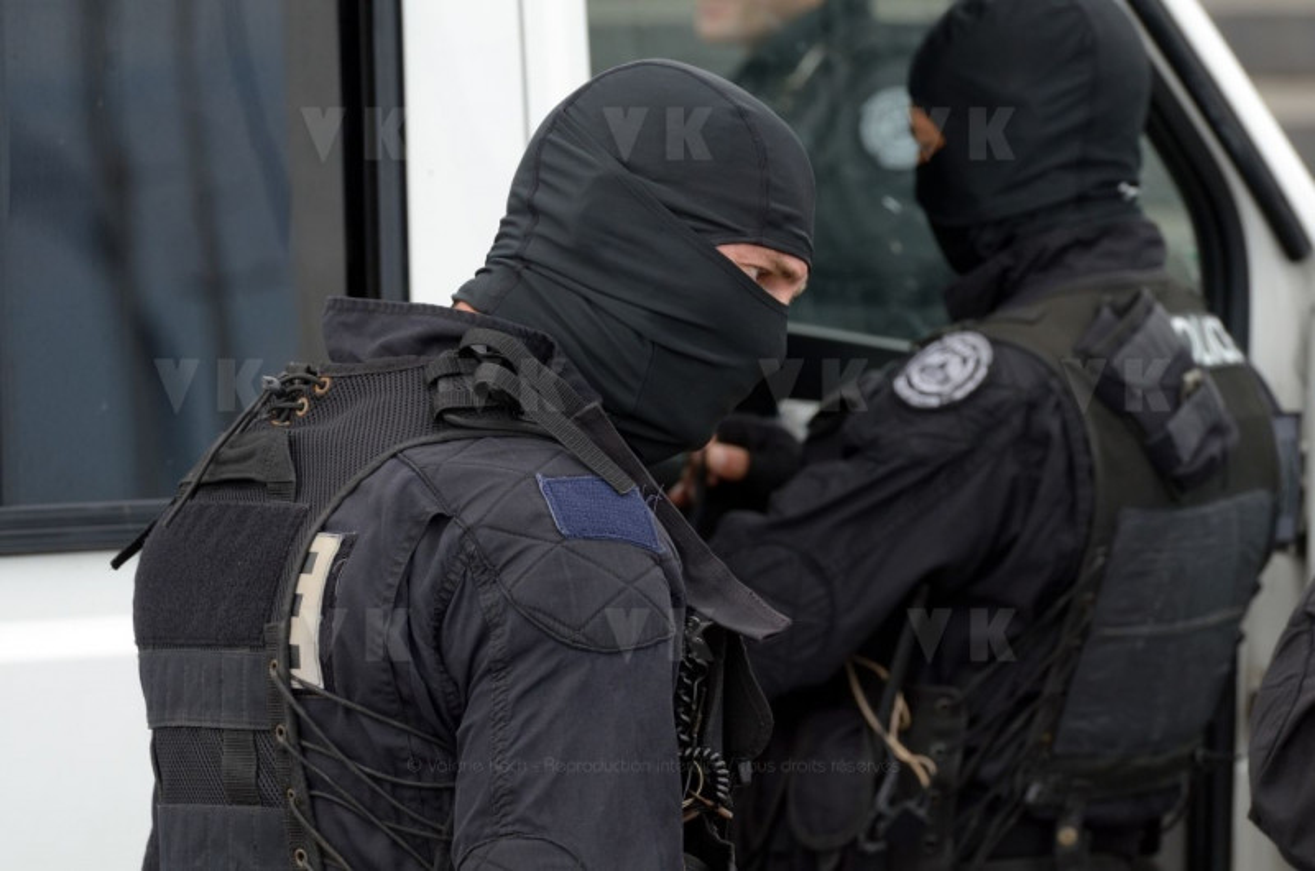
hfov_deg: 6.9
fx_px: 10936
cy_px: 436
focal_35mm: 300
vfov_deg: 4.6
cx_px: 658
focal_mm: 200
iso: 320
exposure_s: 1/320
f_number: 8
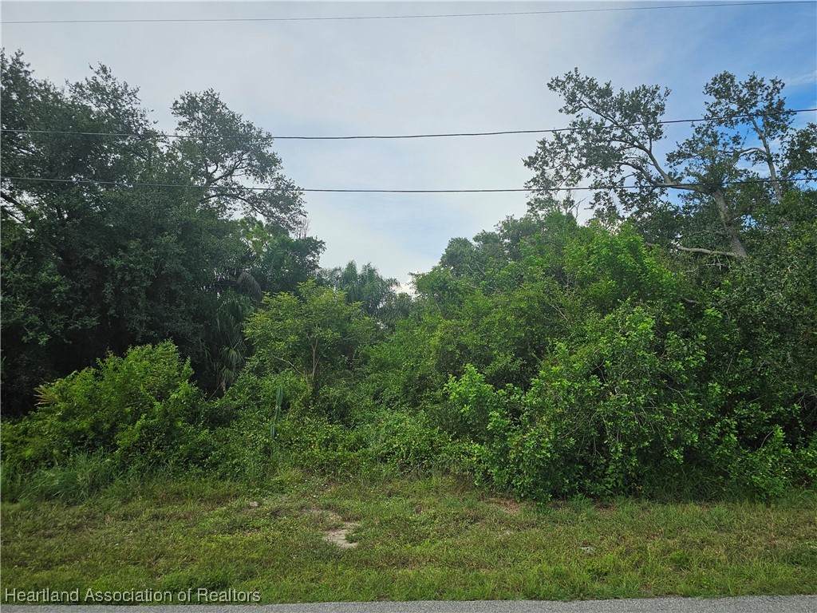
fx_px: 543
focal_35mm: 23
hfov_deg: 73.9
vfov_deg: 58.9
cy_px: 306
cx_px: 408
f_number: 1.7
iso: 25
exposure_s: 1/2000
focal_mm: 6.3
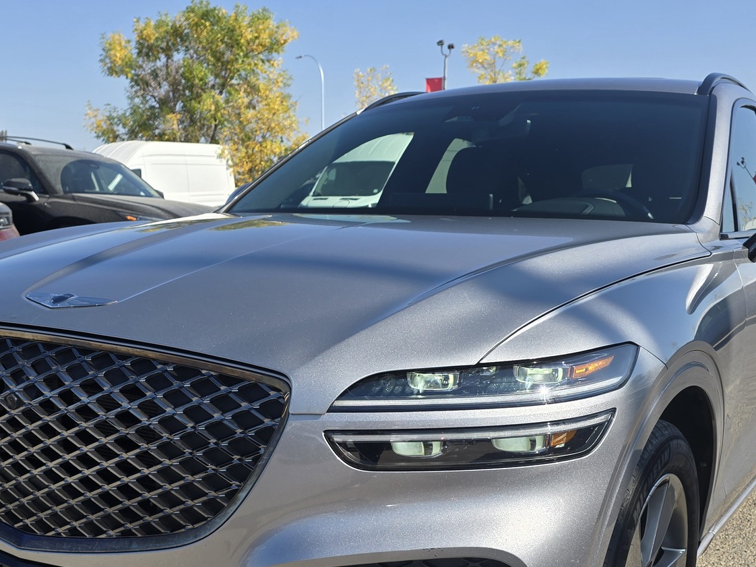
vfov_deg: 33.3
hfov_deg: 44.7
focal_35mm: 42
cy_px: 457
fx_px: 917
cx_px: 342
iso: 12
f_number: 1.7
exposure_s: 1/532
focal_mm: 6.3
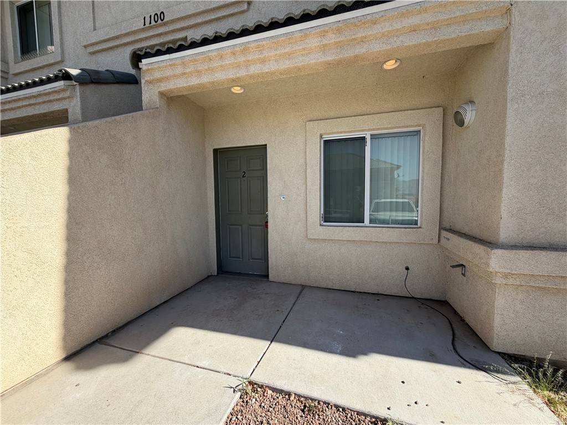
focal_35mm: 14
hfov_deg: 102.1
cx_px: 284
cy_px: 212
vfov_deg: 85.7
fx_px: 229
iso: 32
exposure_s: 1/770
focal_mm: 2.22
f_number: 2.2
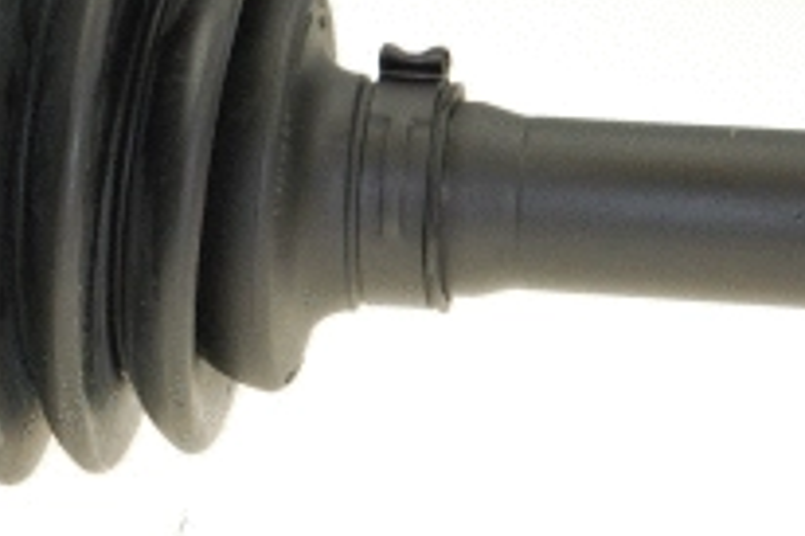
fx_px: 6815
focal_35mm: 305
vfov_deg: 4.5
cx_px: -215
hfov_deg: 6.7
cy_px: 129
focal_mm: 70
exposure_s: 1/250
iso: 400
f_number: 5.6
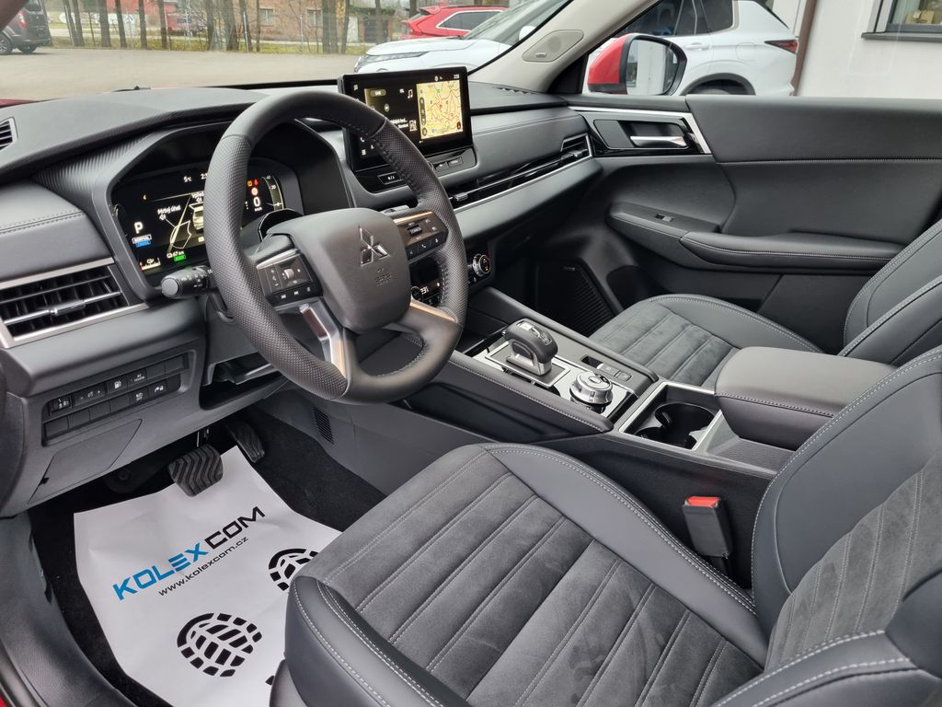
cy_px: 354
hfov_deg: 67.3
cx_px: 471
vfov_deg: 53.1
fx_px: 708
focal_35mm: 26
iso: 250
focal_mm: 5.4
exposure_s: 1/100
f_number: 1.8
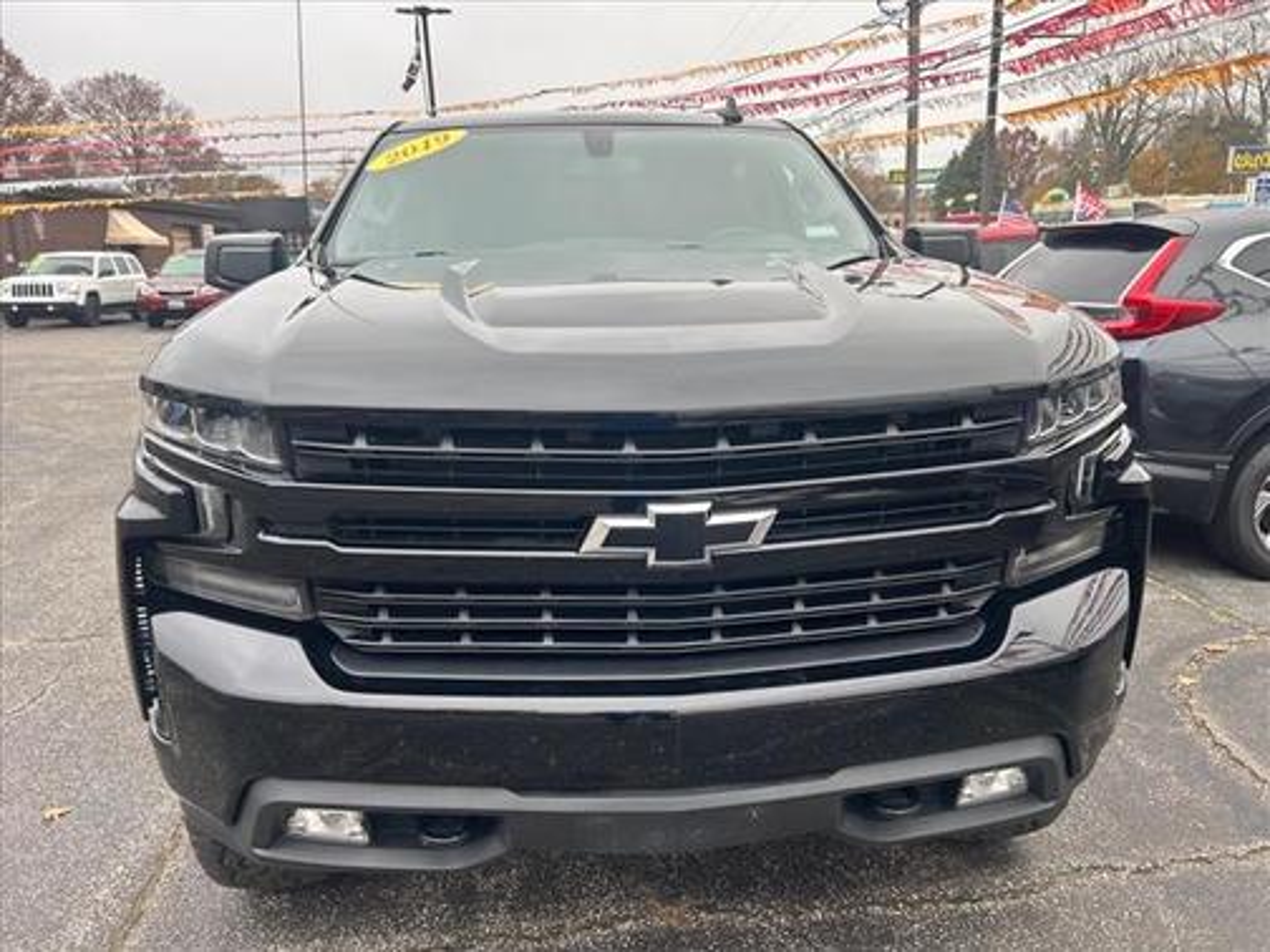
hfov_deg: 67.3
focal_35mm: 26
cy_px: 476
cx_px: 635
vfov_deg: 53.1
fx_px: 954
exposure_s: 1/142
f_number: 1.5
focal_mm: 5.7
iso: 32
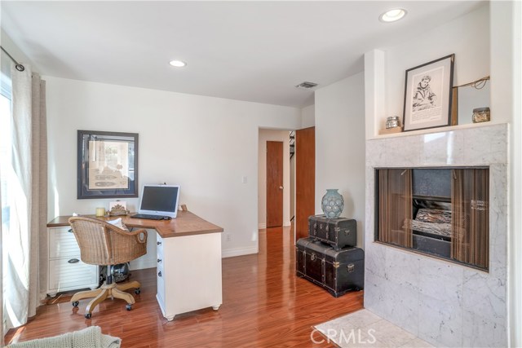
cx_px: 261
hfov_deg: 90.0
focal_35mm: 18
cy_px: 174
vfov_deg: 67.4
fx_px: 261
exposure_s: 1/40
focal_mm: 18
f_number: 8
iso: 125
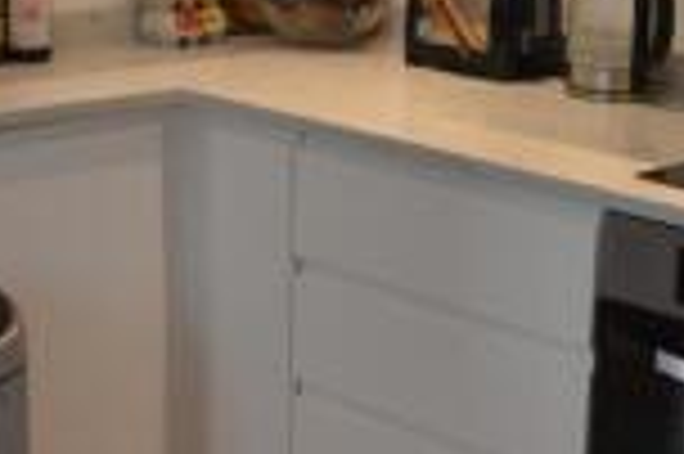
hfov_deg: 18.0
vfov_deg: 12.1
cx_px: 549
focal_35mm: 113
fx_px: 2145
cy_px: 173
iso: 560
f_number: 4
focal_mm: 24
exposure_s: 1/60
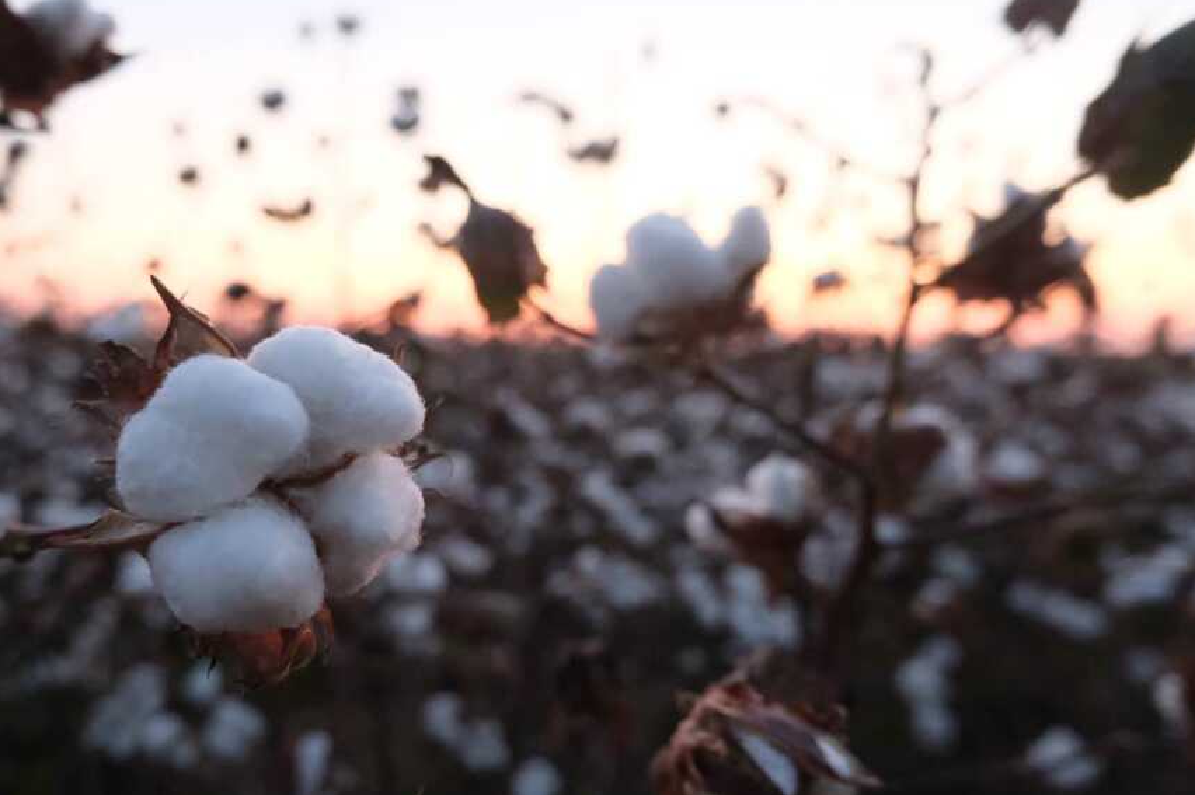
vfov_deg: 42.0
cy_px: 497
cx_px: 477
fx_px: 1028
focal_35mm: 31
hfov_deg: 59.8
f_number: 3.6
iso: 5000
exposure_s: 1/30
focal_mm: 16.1
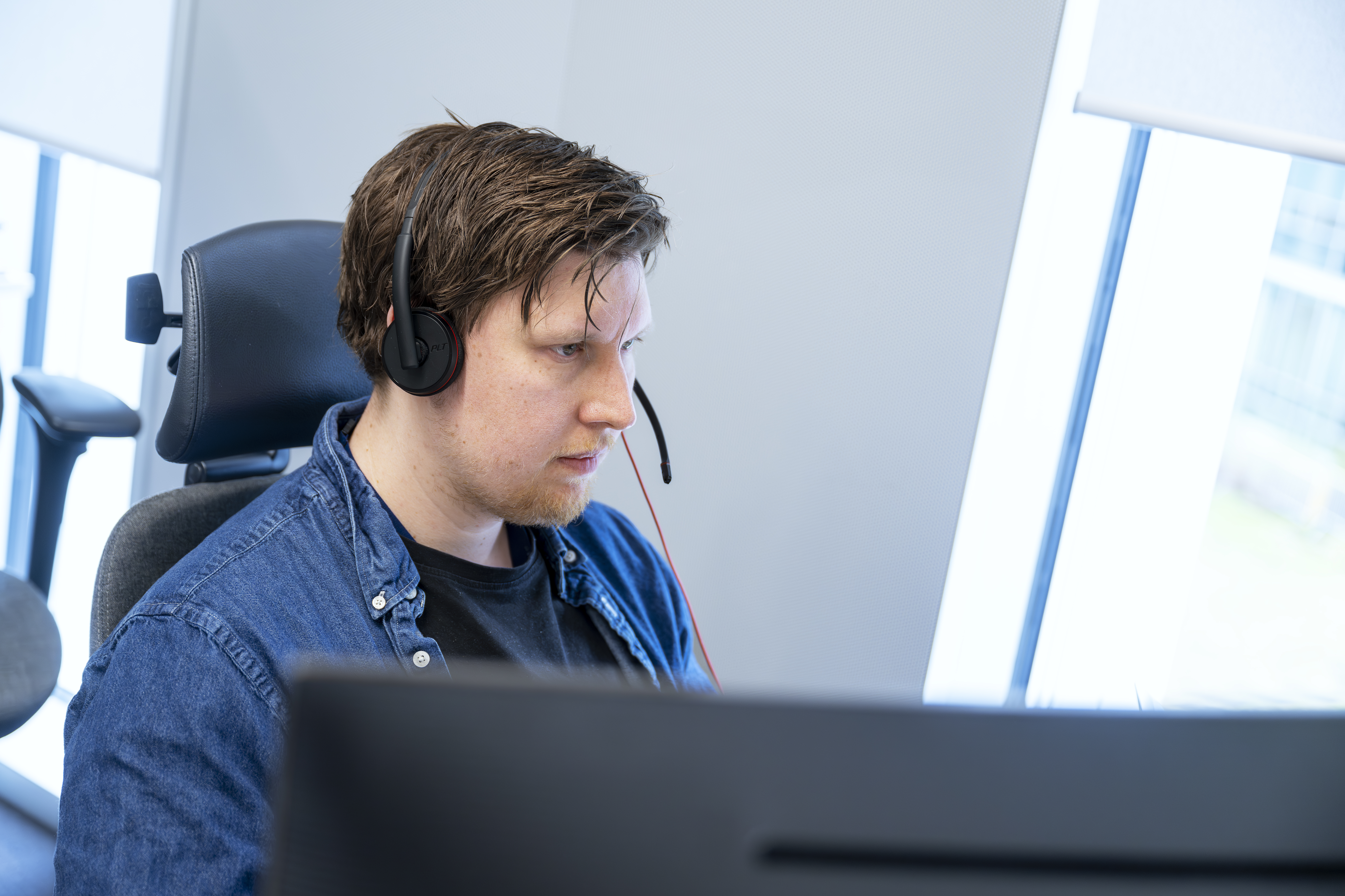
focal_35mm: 53
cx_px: 672
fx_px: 1980
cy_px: 448
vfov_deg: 25.5
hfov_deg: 37.5
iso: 400
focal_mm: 53
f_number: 3.2
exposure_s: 1/80
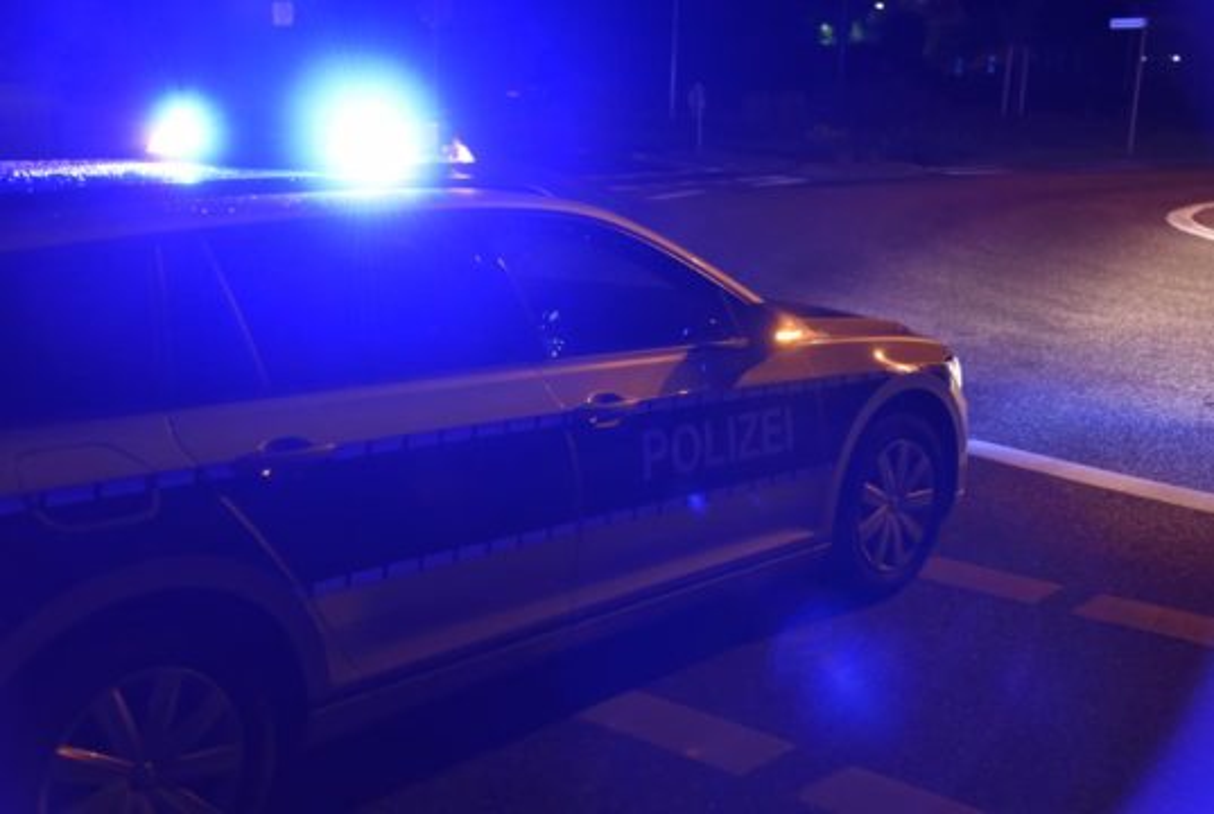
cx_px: 607
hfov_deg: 42.7
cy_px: 407
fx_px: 1554
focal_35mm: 46
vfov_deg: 29.4
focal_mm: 46
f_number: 4
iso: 2000
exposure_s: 1/13
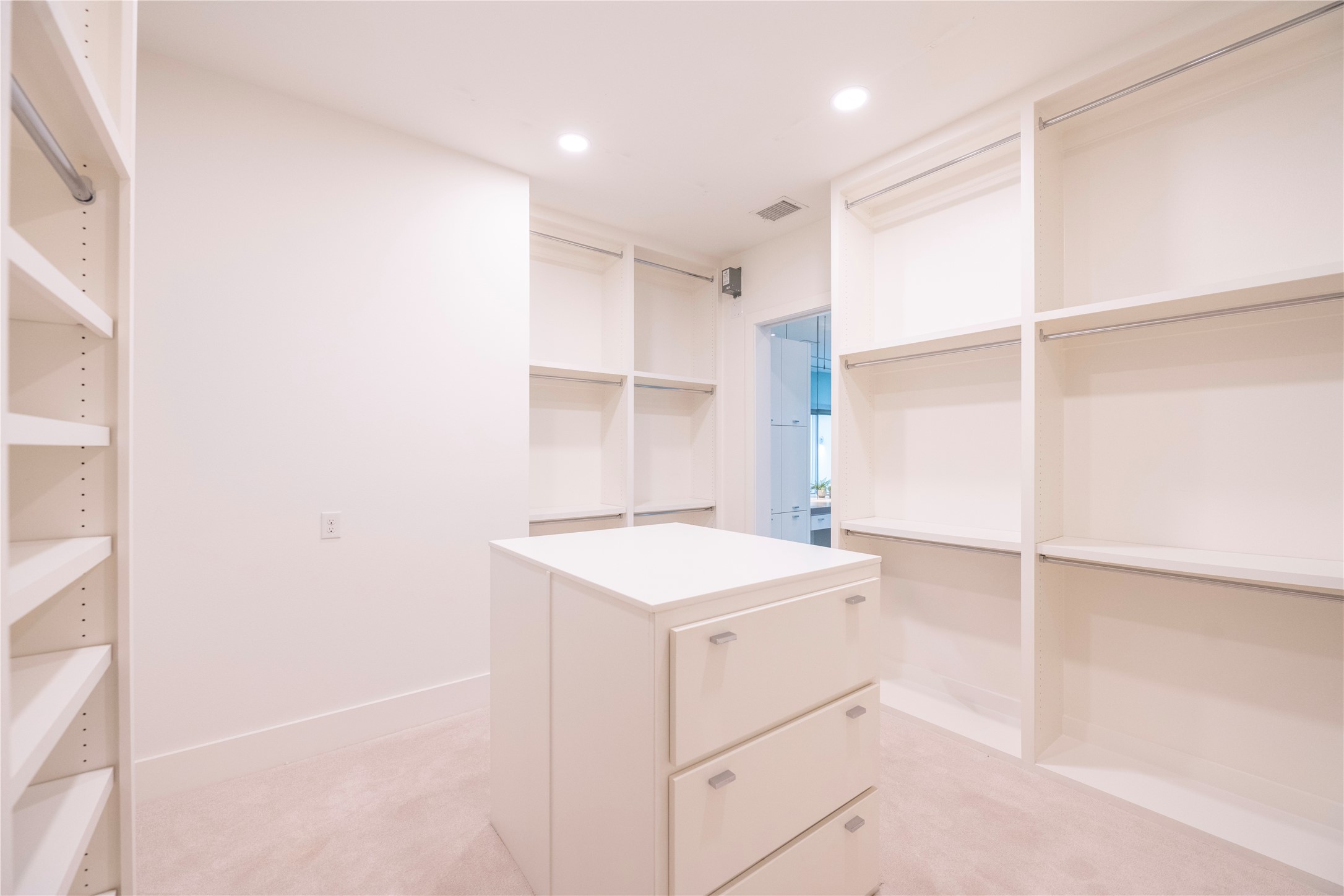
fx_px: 523
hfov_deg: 104.3
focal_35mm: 14
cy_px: 448
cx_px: 672
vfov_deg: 81.2
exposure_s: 1/100
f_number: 4
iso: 800
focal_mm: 14
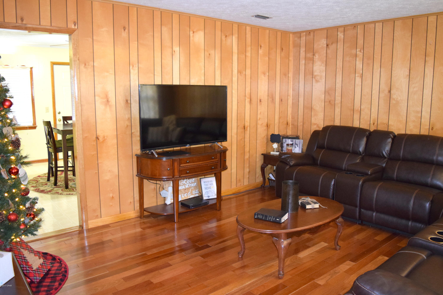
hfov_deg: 67.4
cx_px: 222
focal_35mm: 27
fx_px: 332
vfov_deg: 47.9
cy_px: 148
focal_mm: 18
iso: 2200
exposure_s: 1/60
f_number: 3.5
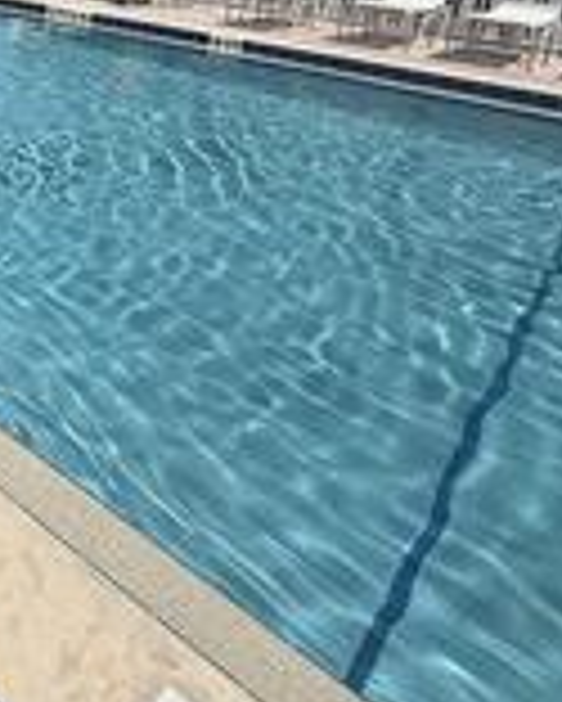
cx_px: -166
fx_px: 727
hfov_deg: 32.2
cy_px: 54
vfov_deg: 45.9
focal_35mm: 35
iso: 50
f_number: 2.2
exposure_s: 1/6173
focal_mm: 2.22
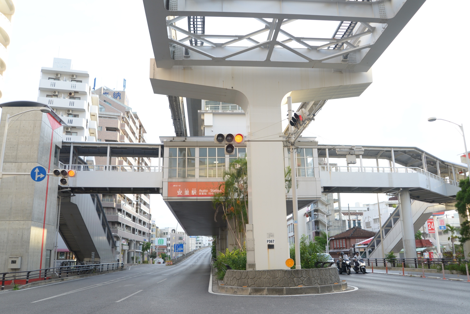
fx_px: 405
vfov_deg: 42.4
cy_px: 157
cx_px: 235
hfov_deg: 60.3
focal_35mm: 31
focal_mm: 31
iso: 400
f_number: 6.3
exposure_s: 1/160
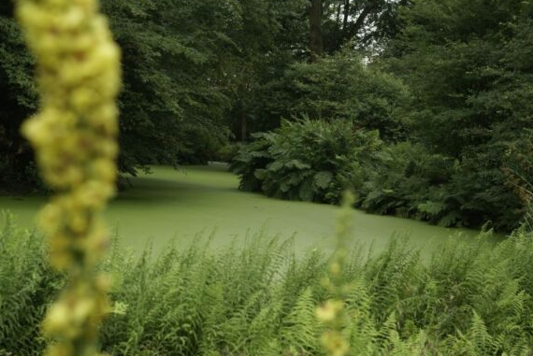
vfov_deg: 17.3
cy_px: 175
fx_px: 1170
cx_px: 272
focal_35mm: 79
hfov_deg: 25.7
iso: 100
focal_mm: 50
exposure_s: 1/80
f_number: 5.6
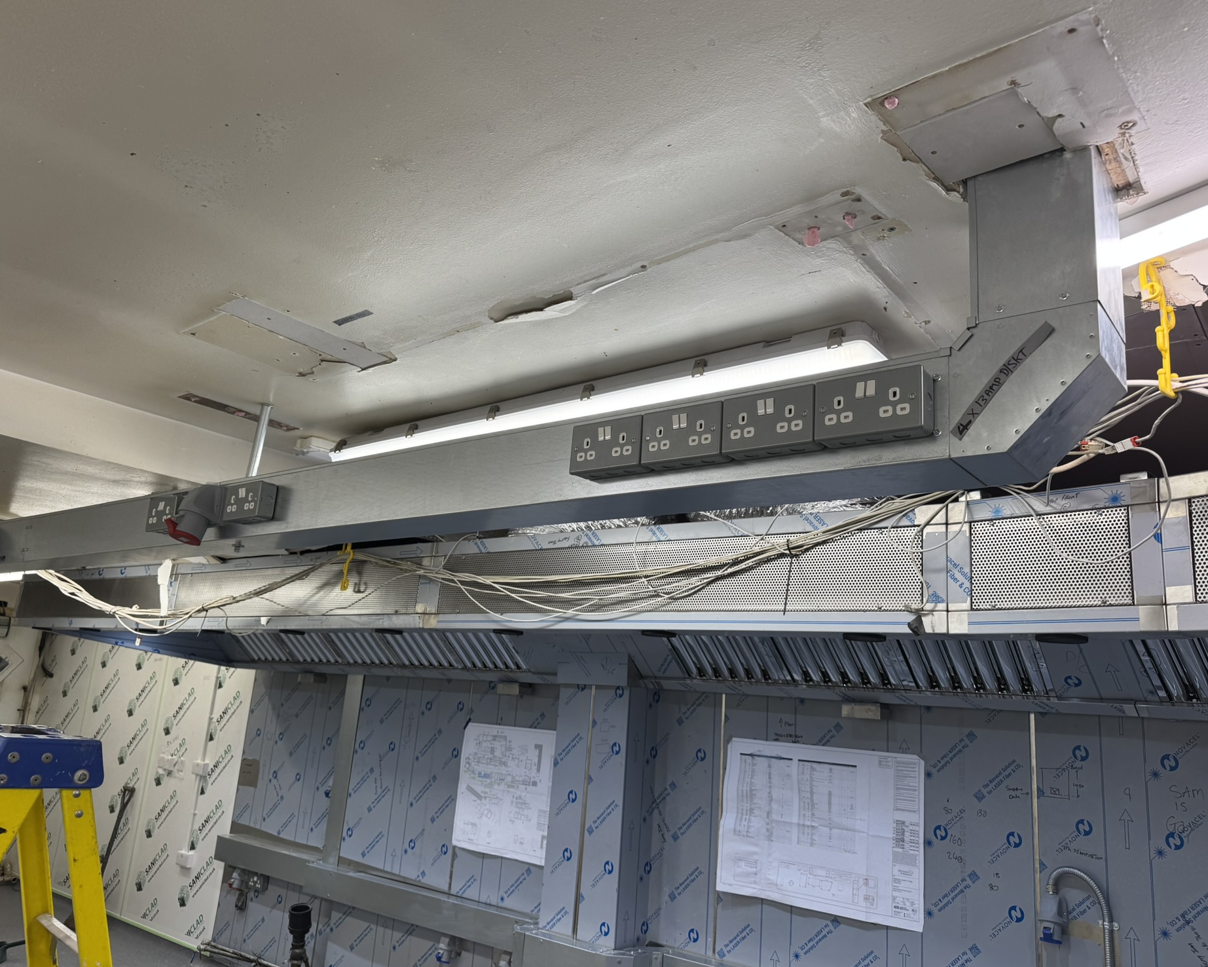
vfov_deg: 54.9
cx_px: 590
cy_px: 473
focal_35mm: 26
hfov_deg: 66.0
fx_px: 930
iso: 100
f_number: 1.78
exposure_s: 1/168
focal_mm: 6.76
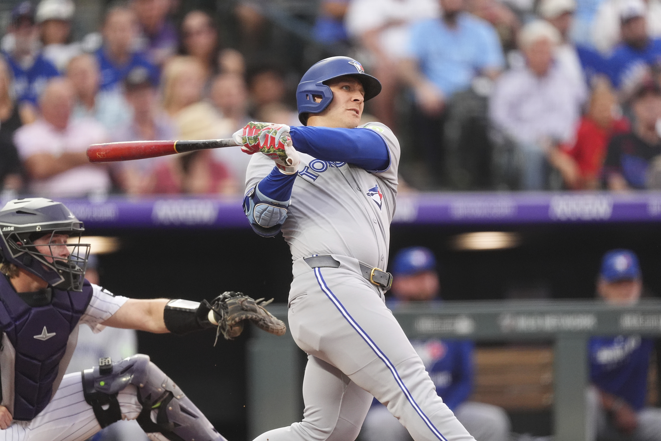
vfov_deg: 2.3
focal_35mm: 600
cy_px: 220
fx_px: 11016
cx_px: 330
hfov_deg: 3.4
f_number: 4
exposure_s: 1/2000
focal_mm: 600
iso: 4000
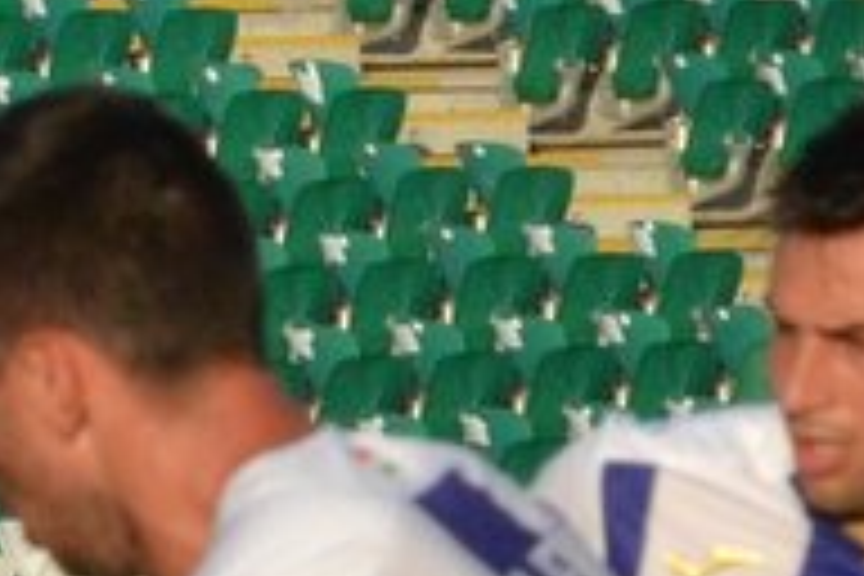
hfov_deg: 2.0
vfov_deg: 1.3
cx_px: -878
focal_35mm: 1030
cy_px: 1264
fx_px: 24718
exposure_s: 1/2000
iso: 1000
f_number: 11
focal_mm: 110
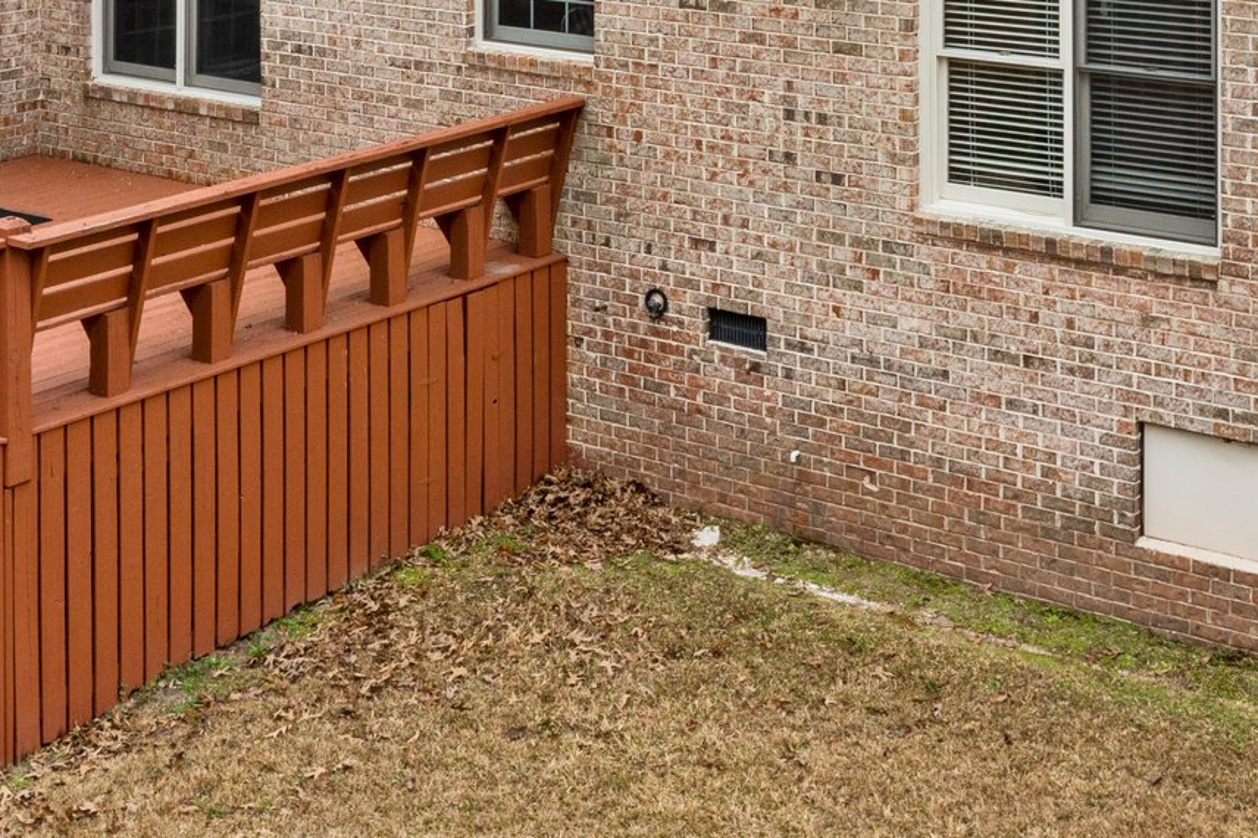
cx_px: 653
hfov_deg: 30.1
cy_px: -134
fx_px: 2340
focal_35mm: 67
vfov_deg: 19.3
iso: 100
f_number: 7.1
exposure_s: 1/160
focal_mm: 10.26
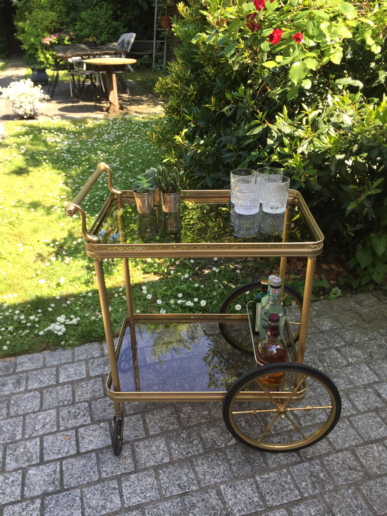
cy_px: 258
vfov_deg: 61.7
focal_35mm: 29
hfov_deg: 48.2
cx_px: 194
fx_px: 432
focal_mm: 4.15
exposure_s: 1/311
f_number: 2.2
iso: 32
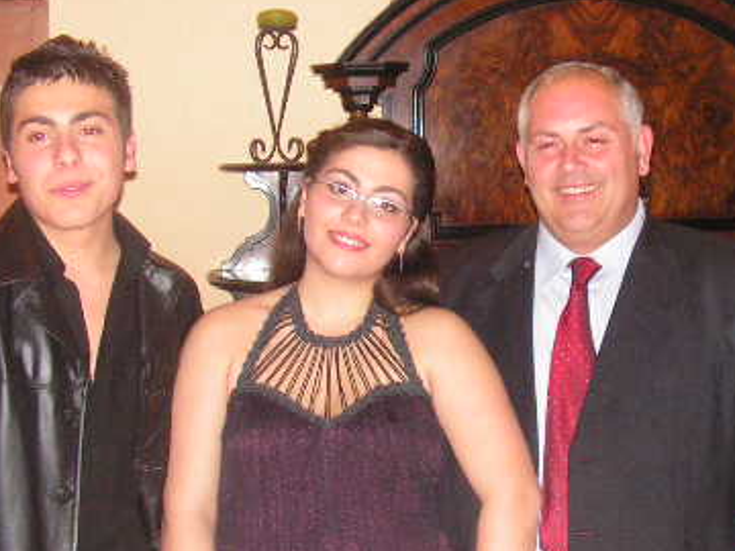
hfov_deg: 30.0
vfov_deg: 22.9
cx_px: 504
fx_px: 1359
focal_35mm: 64
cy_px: 347
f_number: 3.2
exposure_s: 1/40
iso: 200
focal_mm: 6
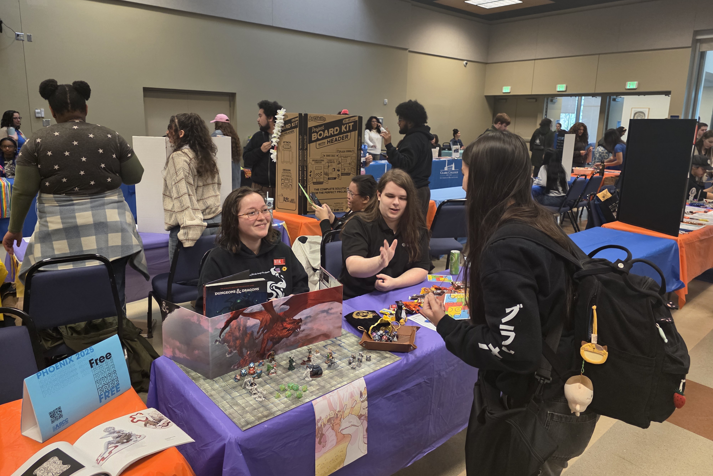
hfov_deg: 73.7
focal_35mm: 24
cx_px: 357
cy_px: 210
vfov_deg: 53.0
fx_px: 475
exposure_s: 1/120
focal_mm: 6.3
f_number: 1.7
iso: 400
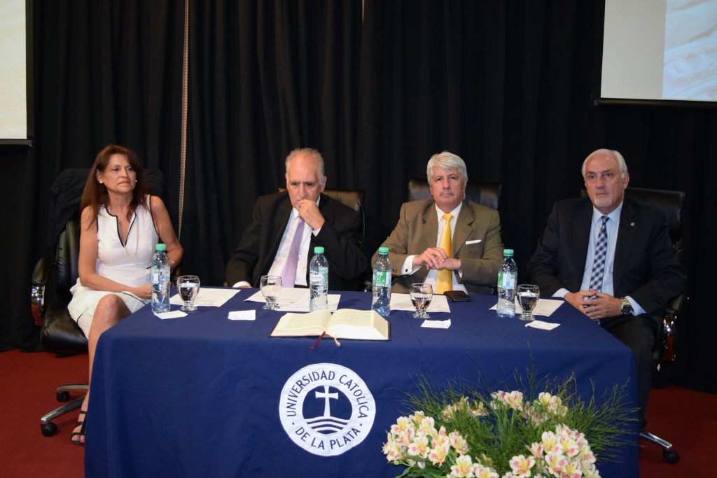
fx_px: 687
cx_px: 358
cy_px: 239
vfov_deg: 38.4
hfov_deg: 55.1
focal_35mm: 34
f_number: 3.8
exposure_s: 1/60
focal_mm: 23
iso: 2000
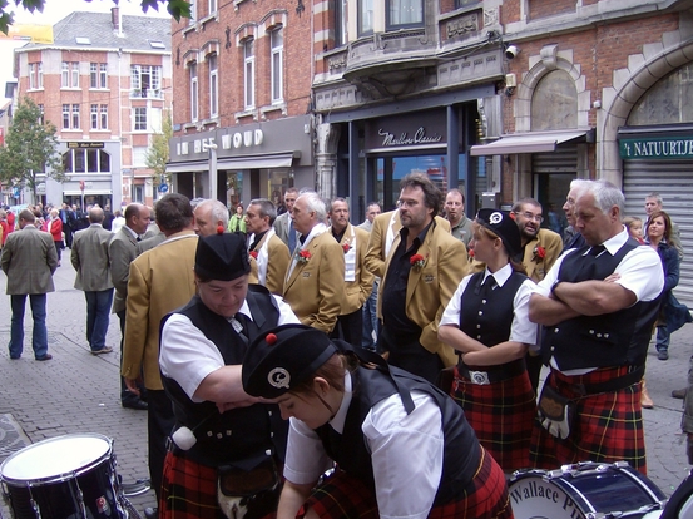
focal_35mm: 39
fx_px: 780
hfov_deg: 47.9
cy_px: 274
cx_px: 326
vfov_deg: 36.8
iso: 100
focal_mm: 6
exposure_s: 1/116
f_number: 2.8
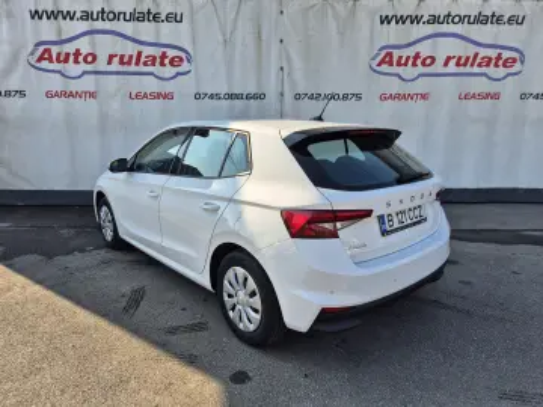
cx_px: 272
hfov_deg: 73.9
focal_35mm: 23
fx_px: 361
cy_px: 204
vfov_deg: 58.9
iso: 25
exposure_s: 1/962
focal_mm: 5.4
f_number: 1.8
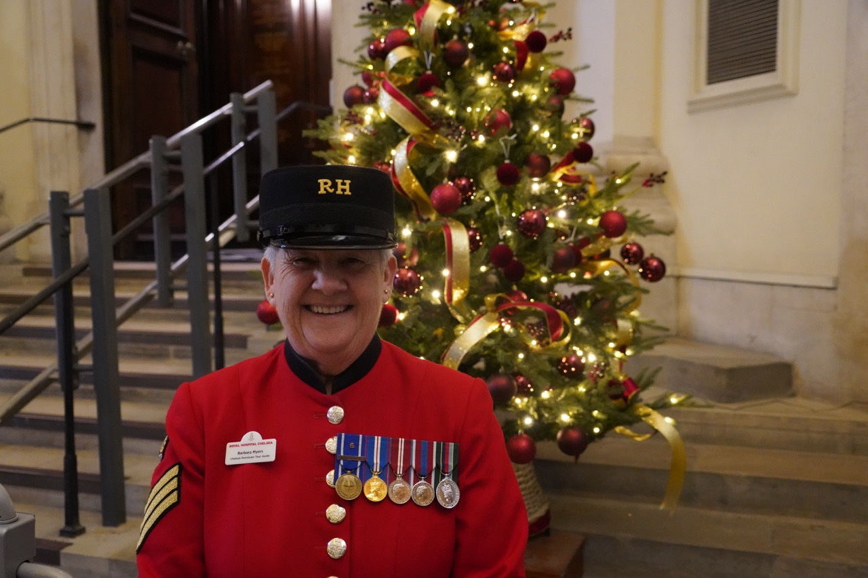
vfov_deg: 36.9
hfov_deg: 53.1
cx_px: 434
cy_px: 289
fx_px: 868
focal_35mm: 36
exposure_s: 1/80
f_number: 4
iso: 12800
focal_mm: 36
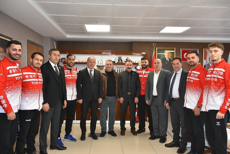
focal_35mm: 27
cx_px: 115
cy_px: 77
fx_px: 173
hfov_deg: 67.4
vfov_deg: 48.0
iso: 400
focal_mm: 18
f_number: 3.5
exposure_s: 1/60
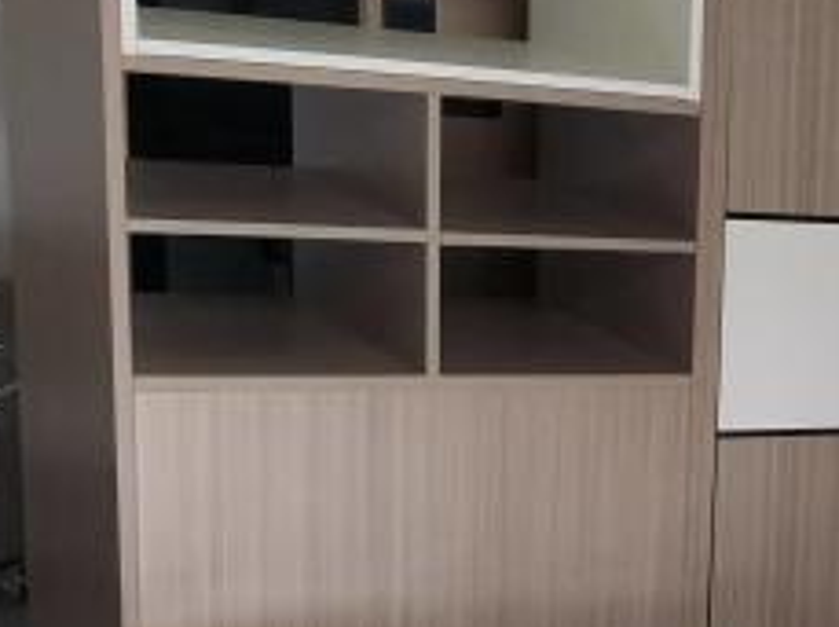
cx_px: 1323
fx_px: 2202
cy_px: 664
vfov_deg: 15.8
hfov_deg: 18.6
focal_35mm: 91
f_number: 1.8
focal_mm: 5.5
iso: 125
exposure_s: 1/100
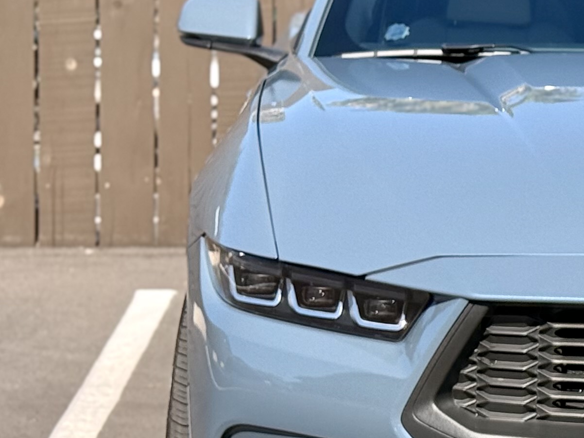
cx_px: 832
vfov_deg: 9.2
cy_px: 202
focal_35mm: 161
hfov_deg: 11.8
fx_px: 2717
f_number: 1.78
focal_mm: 6.76
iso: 64
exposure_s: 1/2762
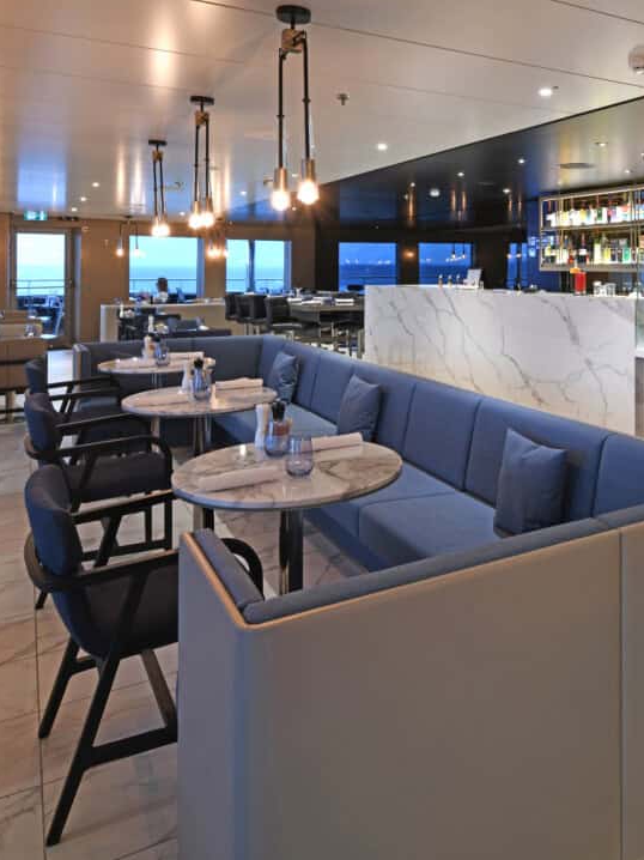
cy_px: 429
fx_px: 695
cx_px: 481
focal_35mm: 28
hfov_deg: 47.9
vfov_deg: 63.5
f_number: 11
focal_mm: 19
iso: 64
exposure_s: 4
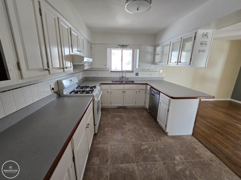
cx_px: 120
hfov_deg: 106.2
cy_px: 90
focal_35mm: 13
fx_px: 91
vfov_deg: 89.9
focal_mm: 2.2
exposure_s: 1/60
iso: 200
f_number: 2.2
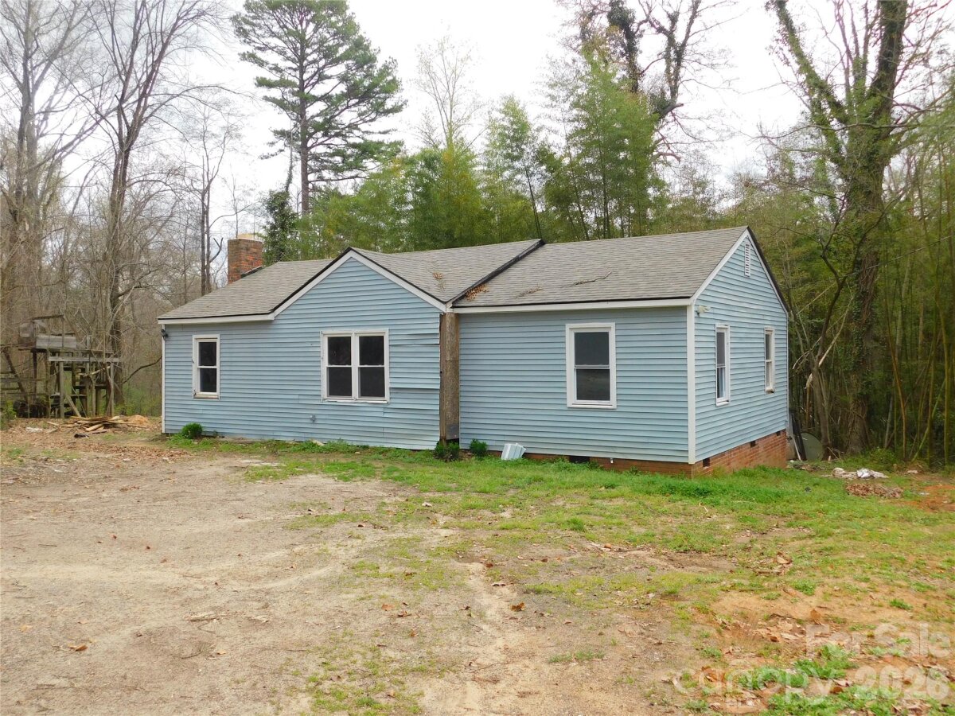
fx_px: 828
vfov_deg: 46.8
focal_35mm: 30
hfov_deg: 60.0
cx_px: 478
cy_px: 358
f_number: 3.2
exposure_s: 1/400
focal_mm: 5.3
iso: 125
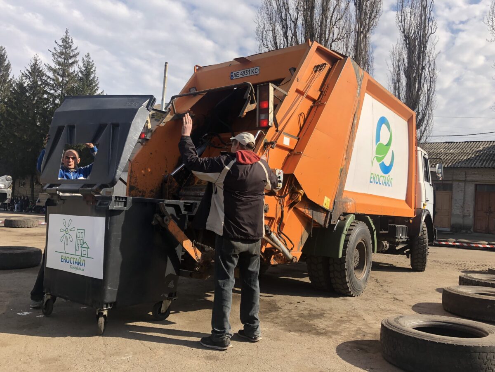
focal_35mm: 28
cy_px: 186
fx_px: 400
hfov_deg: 63.4
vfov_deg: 49.7
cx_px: 248
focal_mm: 3.99
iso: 20
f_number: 1.8
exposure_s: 1/1919
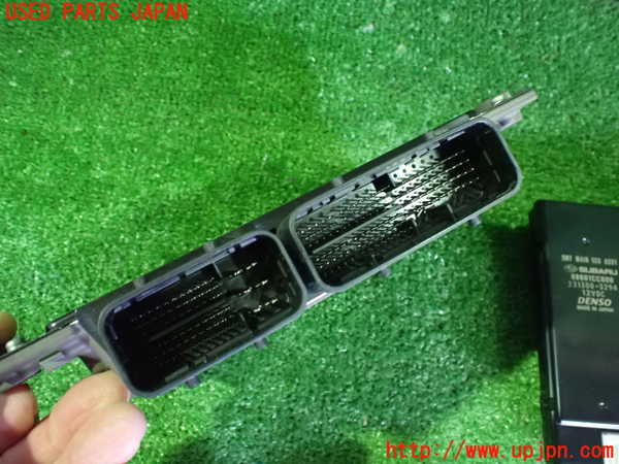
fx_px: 536
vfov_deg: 46.8
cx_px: 310
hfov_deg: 60.0
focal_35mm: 30
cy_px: 232
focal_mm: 5.4
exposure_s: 1/25
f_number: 2.3
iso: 1600
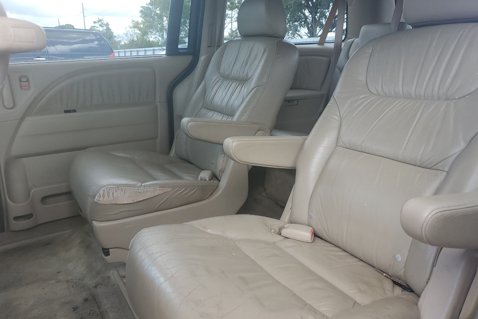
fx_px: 372
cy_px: 171
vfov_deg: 46.4
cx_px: 244
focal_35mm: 28
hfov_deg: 65.5
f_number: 1.5
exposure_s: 1/169
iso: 50
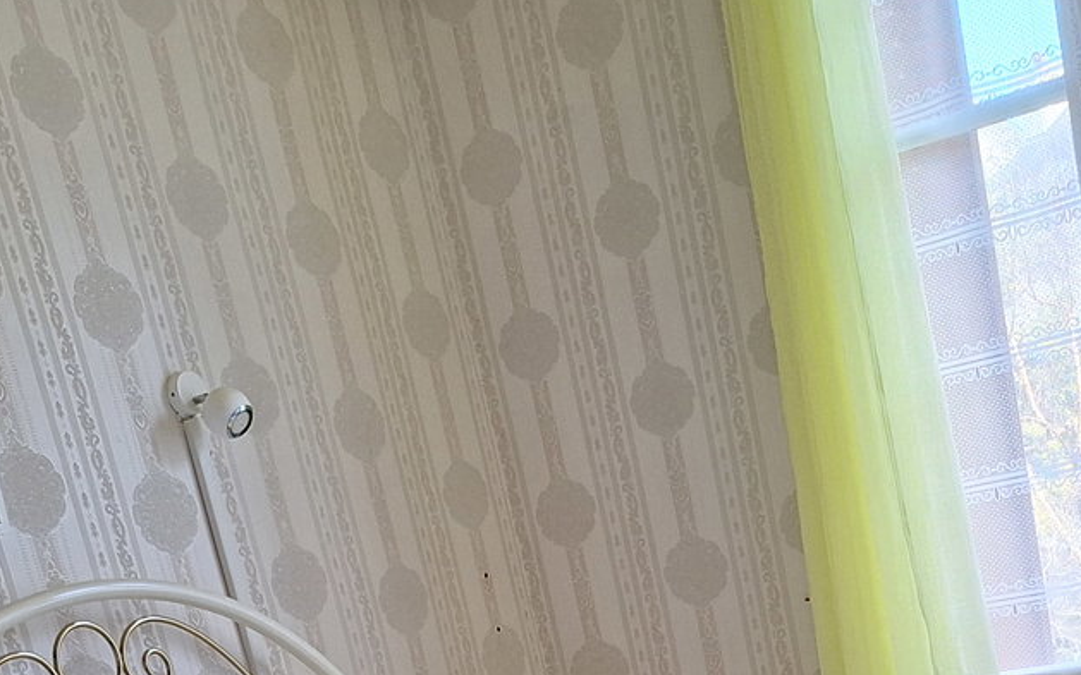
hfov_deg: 33.0
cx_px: 512
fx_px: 1826
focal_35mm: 62
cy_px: 1008
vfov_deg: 18.6
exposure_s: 1/100
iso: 64
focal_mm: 5.54
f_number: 1.8
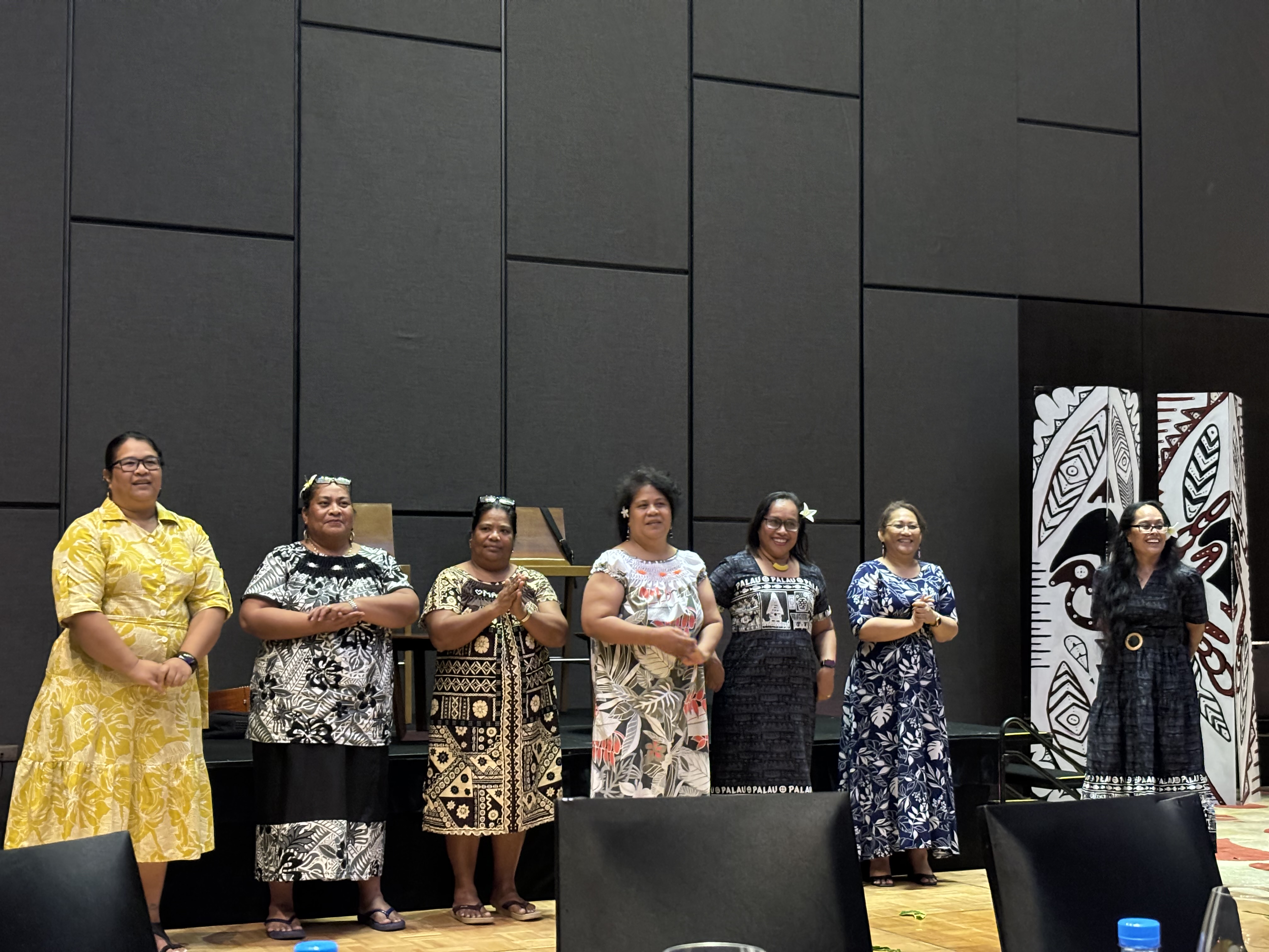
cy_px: 476
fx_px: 1906
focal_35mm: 52
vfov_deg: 28.0
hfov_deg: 36.8
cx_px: 634
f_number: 1.6
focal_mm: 5.96
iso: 400
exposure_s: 1/20
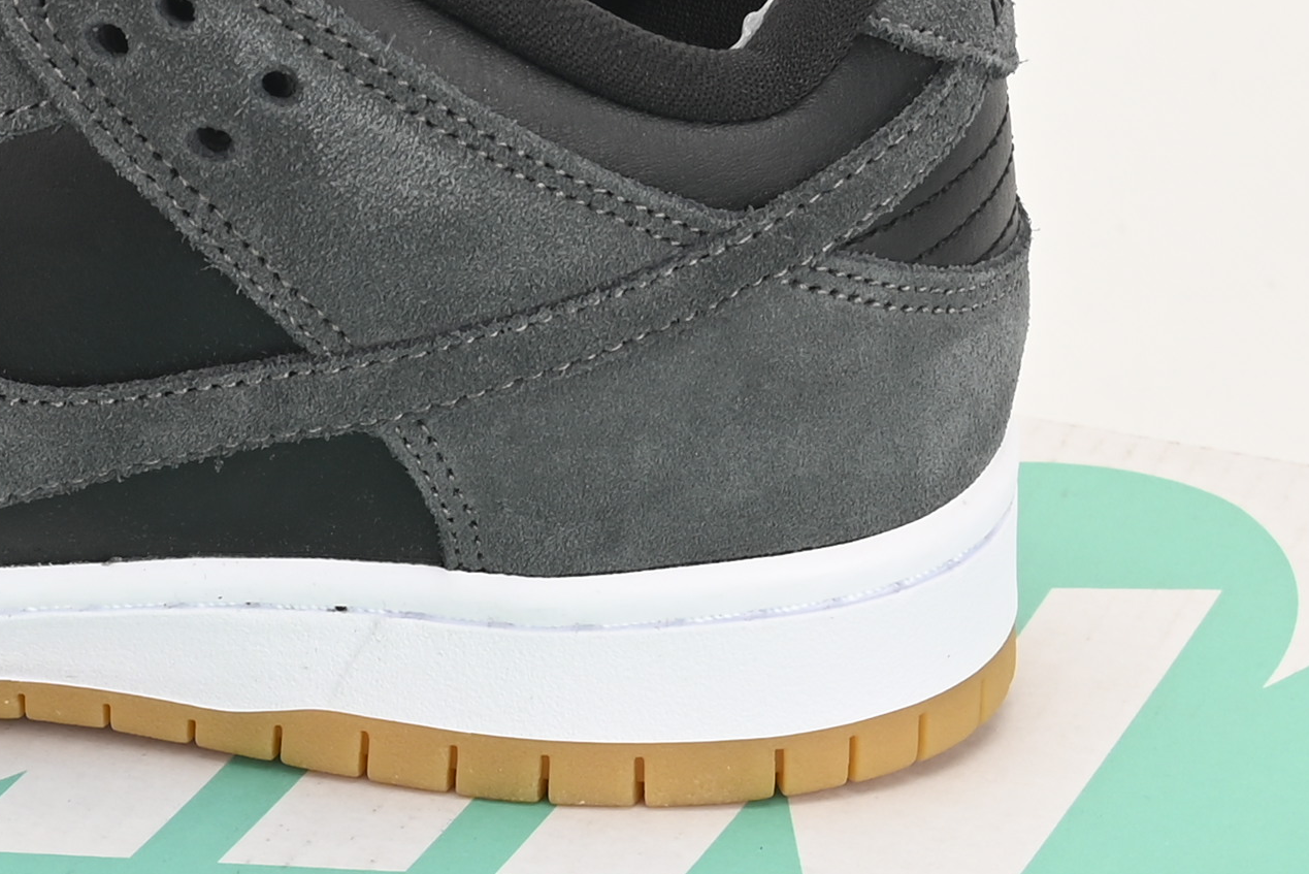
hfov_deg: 9.3
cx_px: -164
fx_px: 7929
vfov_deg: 6.3
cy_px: 1137
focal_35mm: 218
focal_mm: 46
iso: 100
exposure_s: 1/200
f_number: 11
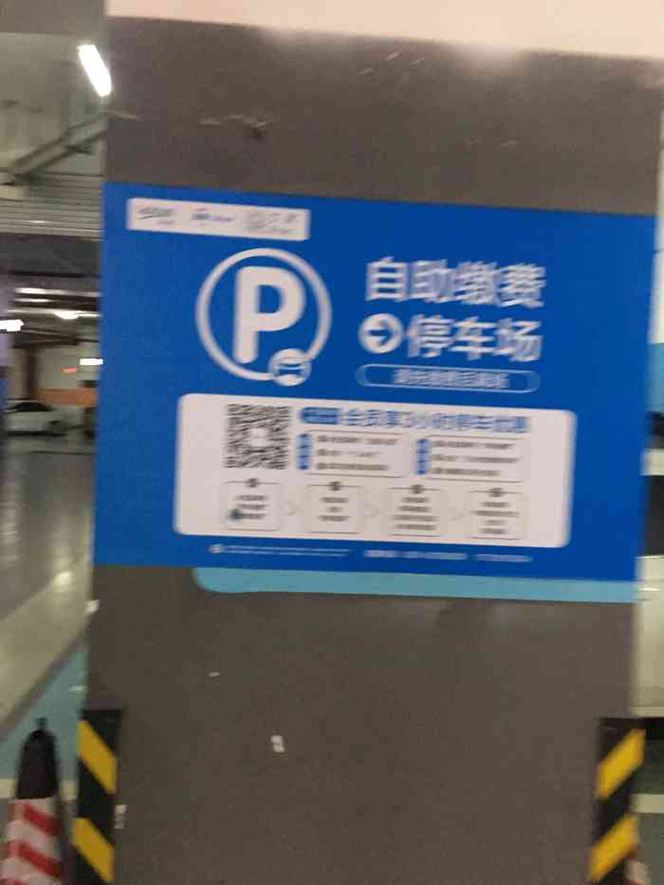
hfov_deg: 48.2
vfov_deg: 61.7
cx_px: 332
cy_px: 442
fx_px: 742
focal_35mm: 29
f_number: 2.2
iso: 160
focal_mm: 4.15
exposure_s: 1/8
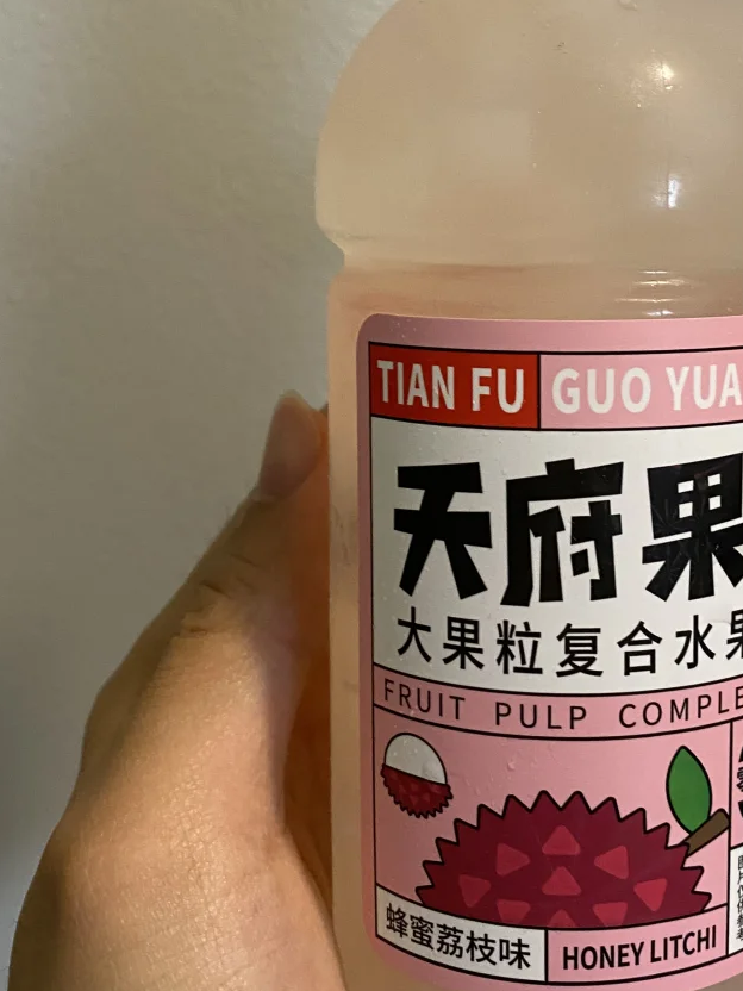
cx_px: 547
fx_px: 1288
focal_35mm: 45
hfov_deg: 31.7
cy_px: 385
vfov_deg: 41.8
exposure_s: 1/50
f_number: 1.8
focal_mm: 4.25
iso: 250
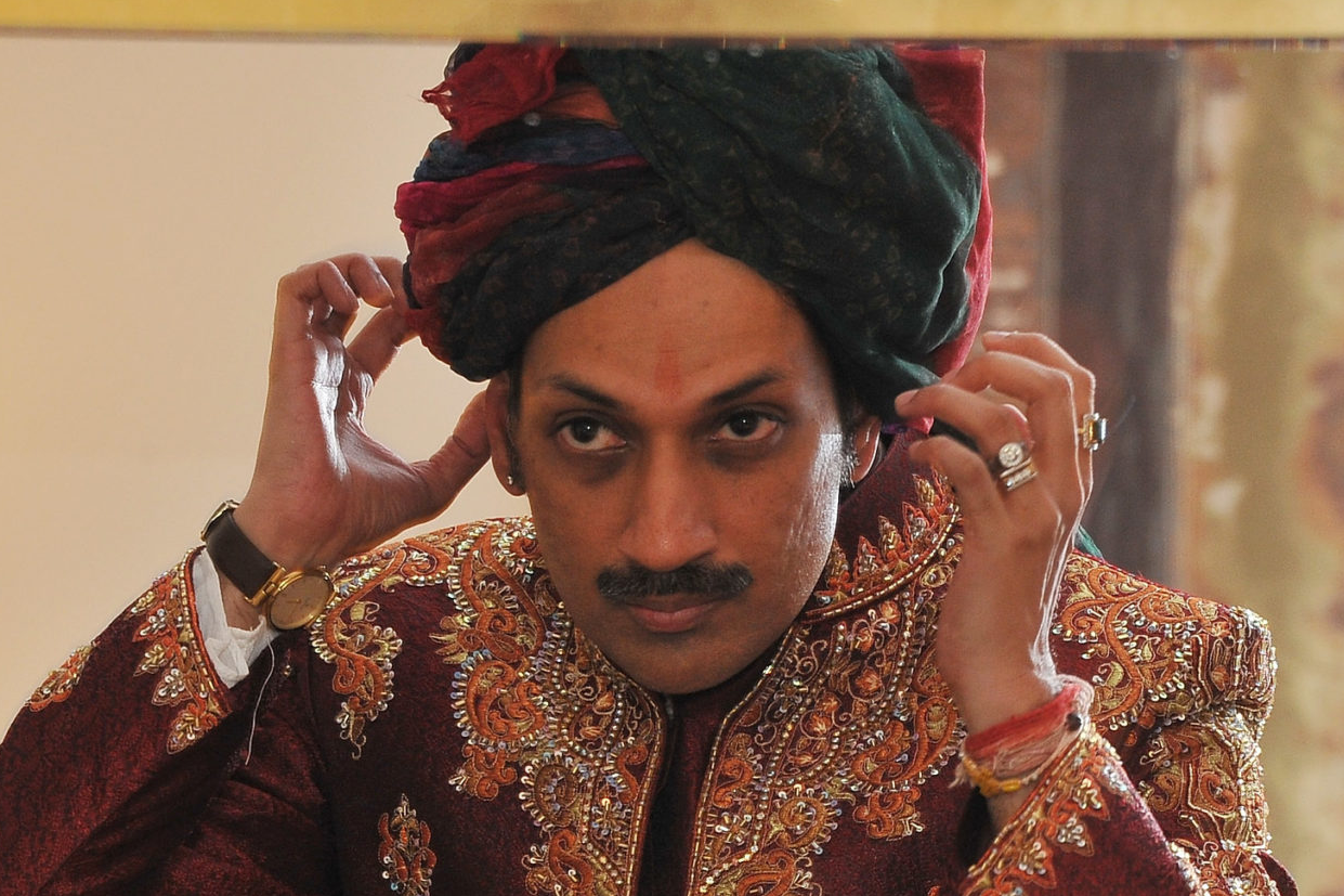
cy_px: 765
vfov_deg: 4.6
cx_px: 851
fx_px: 11160
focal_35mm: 299
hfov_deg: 6.9
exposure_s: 1/20
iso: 1250
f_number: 7.1
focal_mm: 145
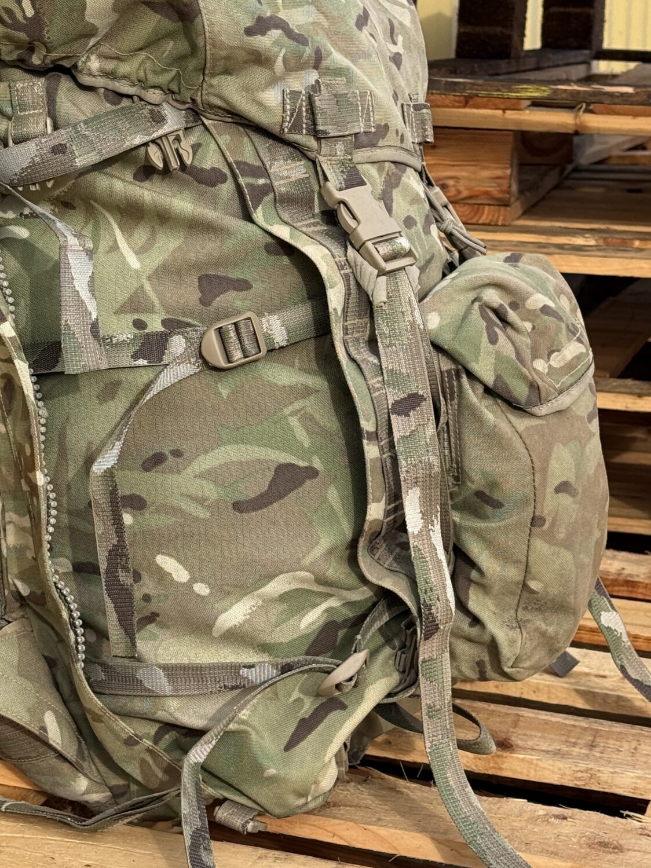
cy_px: 377
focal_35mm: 82
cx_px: 232
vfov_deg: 23.8
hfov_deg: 18.0
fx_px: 2056
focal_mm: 6.76
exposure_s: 1/1330
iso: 64
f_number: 1.78
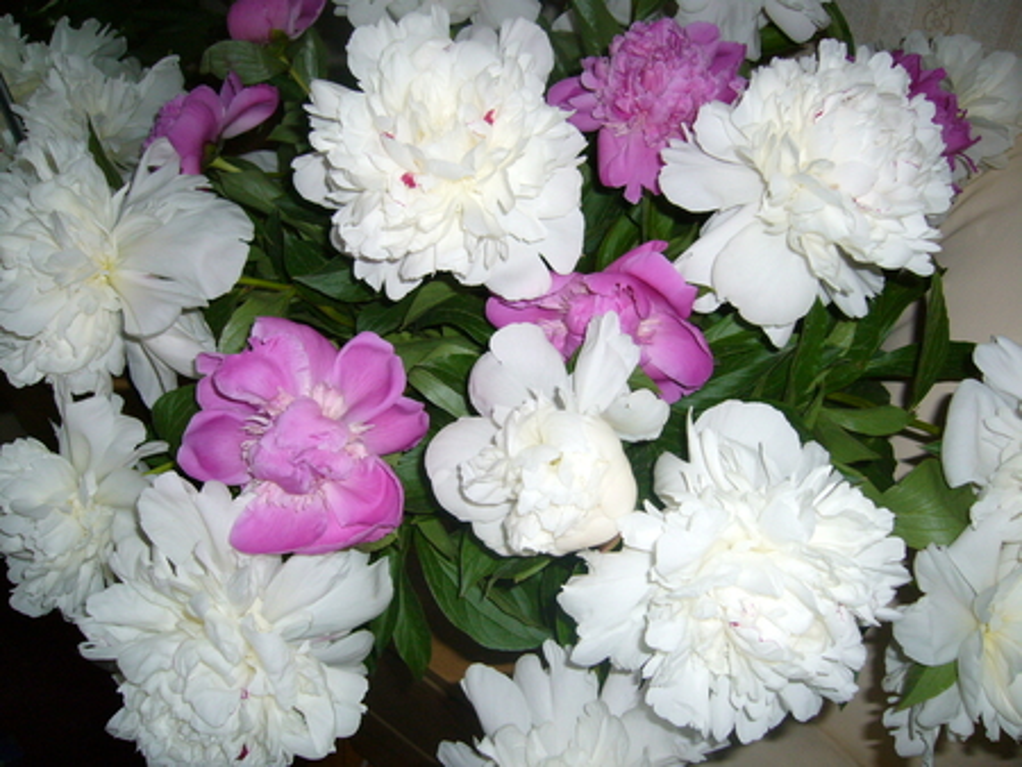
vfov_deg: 40.7
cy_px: 384
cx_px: 511
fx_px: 1034
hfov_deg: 52.6
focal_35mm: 35
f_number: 2.8
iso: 100
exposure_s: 1/30
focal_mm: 5.8
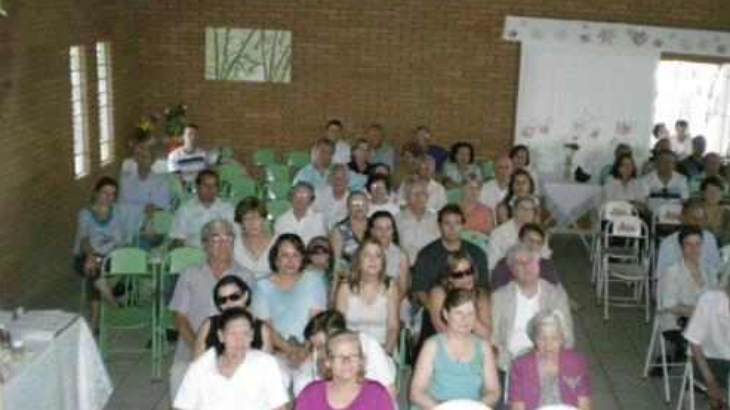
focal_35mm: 42
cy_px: 215
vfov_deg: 28.3
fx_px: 813
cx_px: 367
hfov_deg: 48.4
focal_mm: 6.3
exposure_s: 1/60
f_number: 3.1
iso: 800
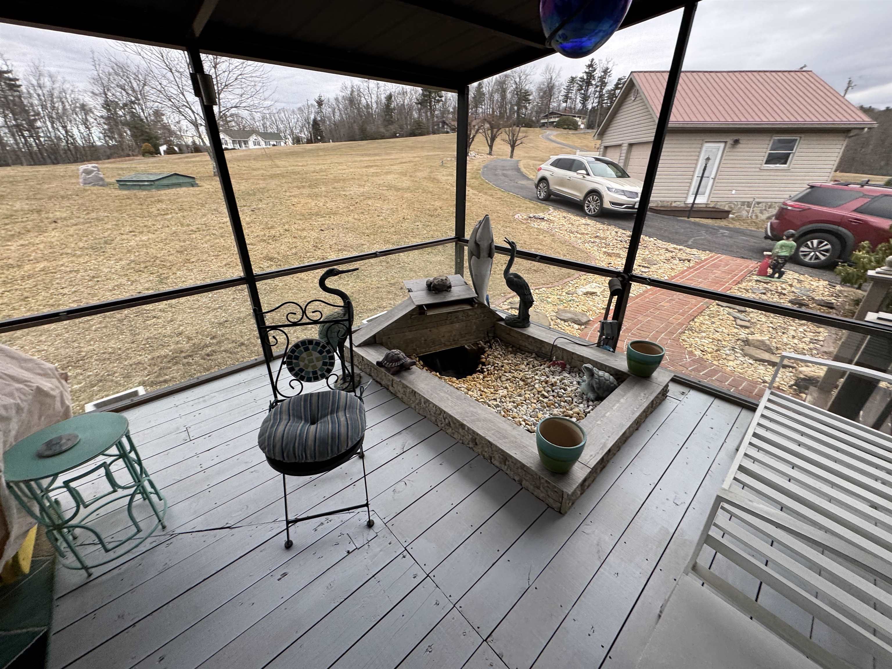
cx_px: 446
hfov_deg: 102.1
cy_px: 334
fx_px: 361
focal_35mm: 14
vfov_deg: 85.7
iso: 50
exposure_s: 1/99
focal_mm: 2.22
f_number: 2.2
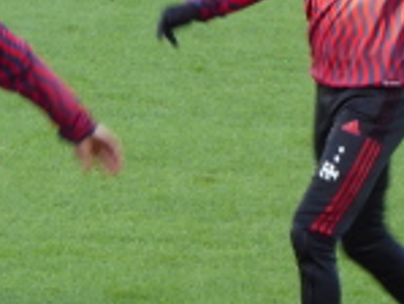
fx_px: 9344
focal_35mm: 800
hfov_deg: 2.5
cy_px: -8
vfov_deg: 1.9
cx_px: -117
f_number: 5.6
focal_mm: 47.5
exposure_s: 1/80
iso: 250
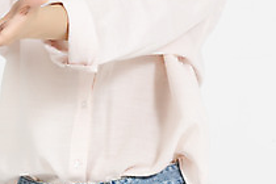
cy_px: -20
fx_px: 3726
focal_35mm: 486
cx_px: -18
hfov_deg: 4.2
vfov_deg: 2.8
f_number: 13
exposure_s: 1/125
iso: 100
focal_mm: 170
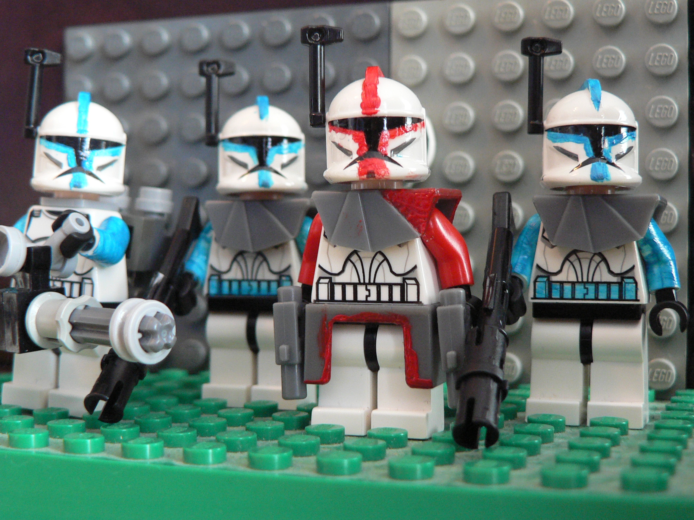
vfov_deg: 27.0
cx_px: 347
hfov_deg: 35.5
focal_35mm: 54
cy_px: 260
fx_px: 1083
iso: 200
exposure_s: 1/10
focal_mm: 9.3
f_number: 3.2
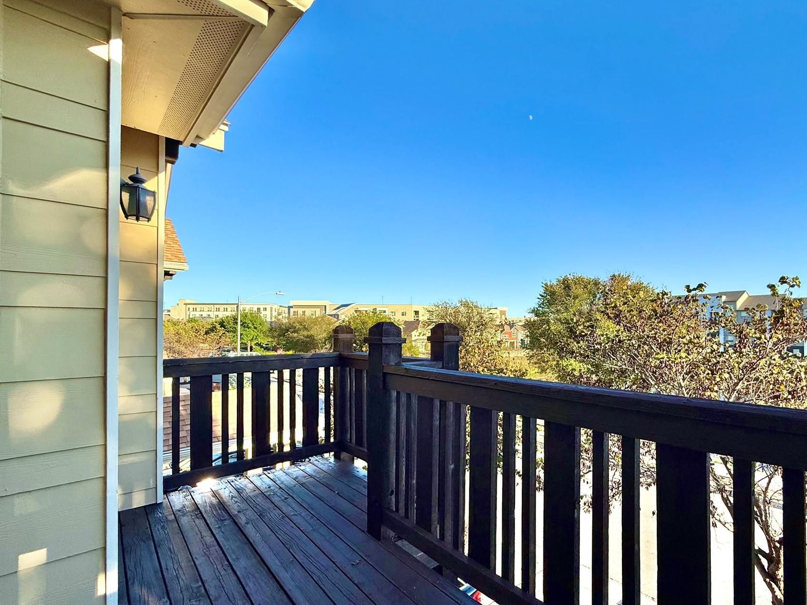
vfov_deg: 74.6
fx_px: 396
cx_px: 458
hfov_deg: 90.5
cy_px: 327
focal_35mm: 17
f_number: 2.2
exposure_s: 1/864
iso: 50
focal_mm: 2.22
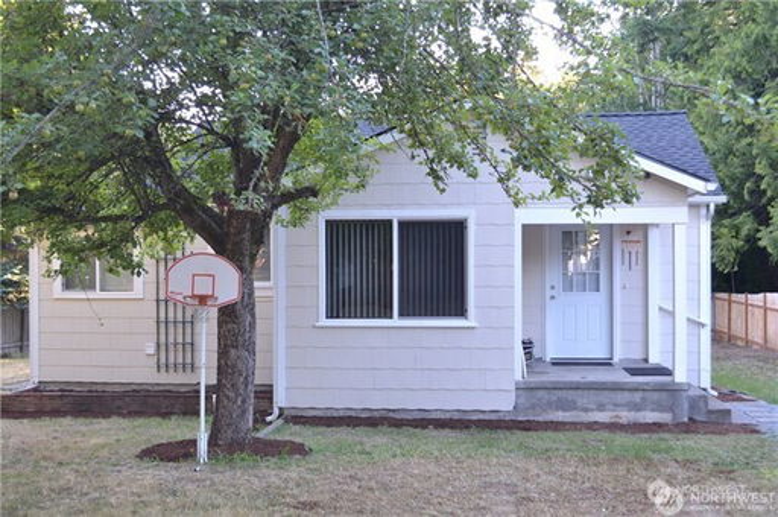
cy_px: 258
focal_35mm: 48
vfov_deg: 28.0
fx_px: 1036
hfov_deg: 41.2
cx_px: 389
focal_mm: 32
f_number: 4.8
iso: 400
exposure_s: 1/50
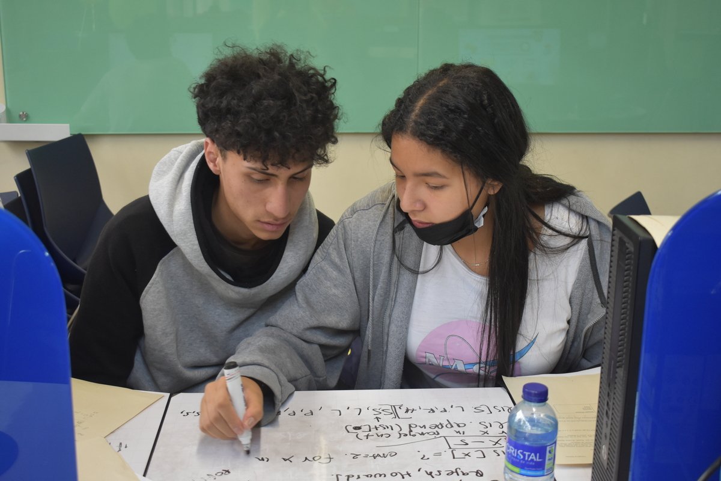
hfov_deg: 42.3
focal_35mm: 46
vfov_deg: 28.9
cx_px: 360
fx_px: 931
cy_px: 240
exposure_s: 1/60
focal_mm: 31
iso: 1100
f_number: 4.2
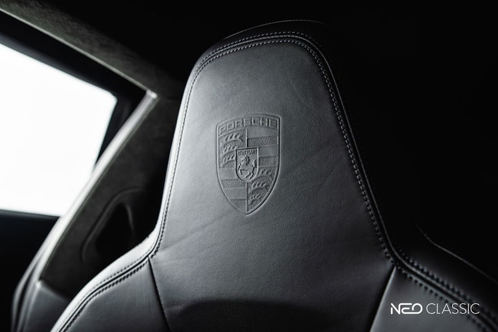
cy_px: 166
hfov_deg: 54.4
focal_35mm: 35
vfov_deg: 37.9
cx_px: 249
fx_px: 484
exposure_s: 1/80
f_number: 3.5
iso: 800
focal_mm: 35
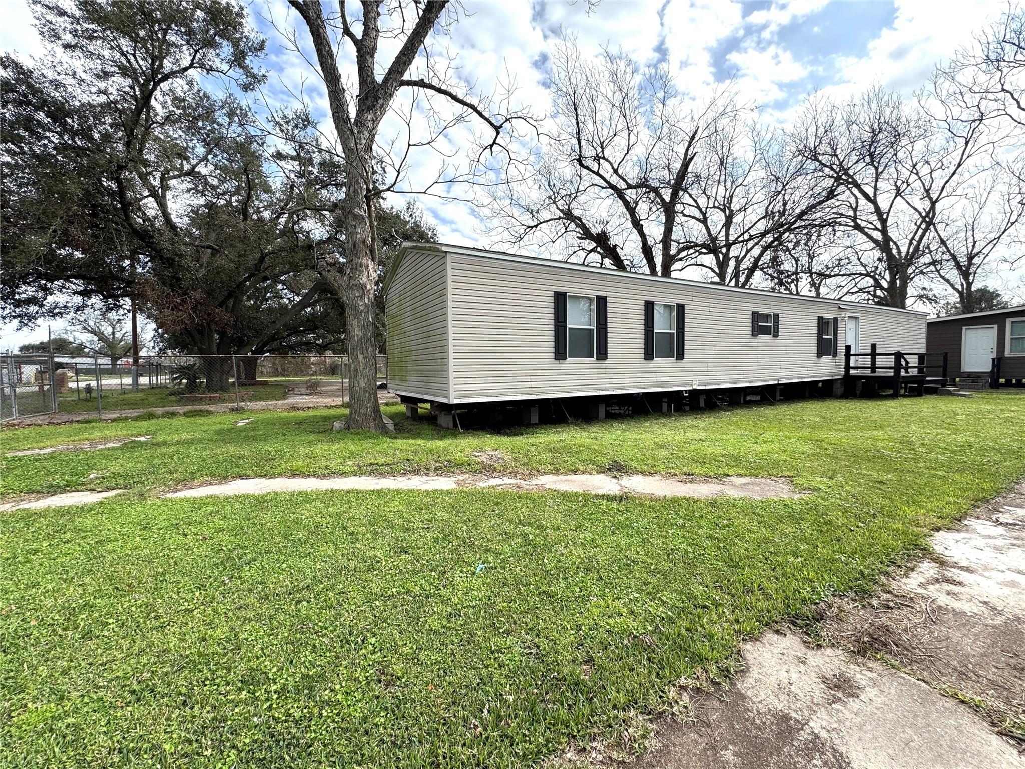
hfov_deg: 102.1
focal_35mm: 14
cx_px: 512
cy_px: 384
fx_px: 415
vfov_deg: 85.7
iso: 40
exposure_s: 1/1198
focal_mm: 2.22
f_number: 2.2
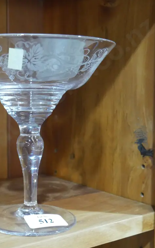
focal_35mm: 60
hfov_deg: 21.2
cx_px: 19
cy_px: 124
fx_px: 406
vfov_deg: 34.0
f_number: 4.6
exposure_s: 1/60
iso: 3200
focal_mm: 21
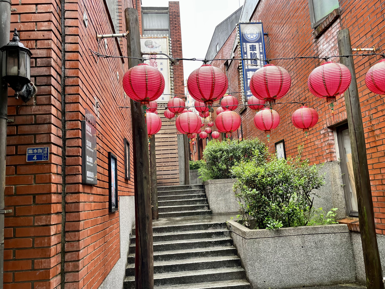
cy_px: 144
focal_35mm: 26
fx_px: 289
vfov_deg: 53.1
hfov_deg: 67.3
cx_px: 192
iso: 80
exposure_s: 1/121
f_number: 1.6
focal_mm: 5.1
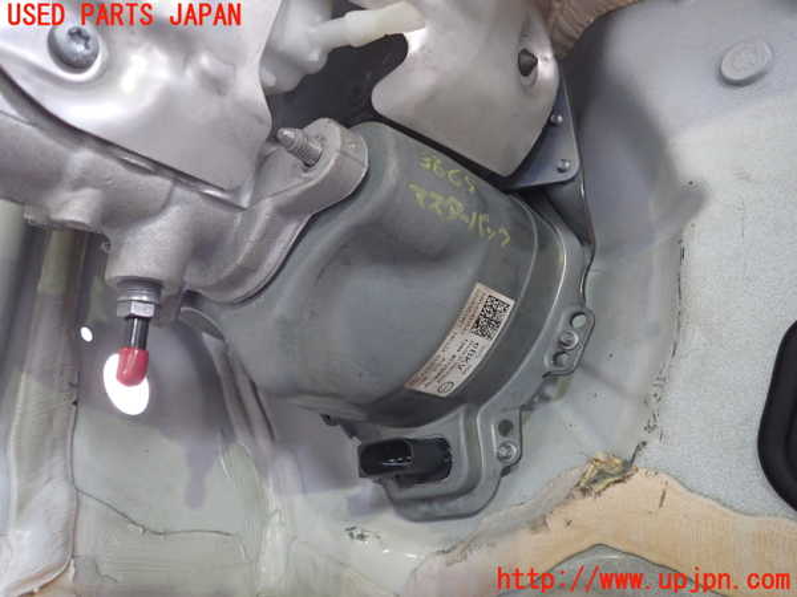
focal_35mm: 25
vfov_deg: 54.9
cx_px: 398
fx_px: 576
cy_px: 298
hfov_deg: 69.4
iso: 500
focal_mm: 4.5
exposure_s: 1/30
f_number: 2
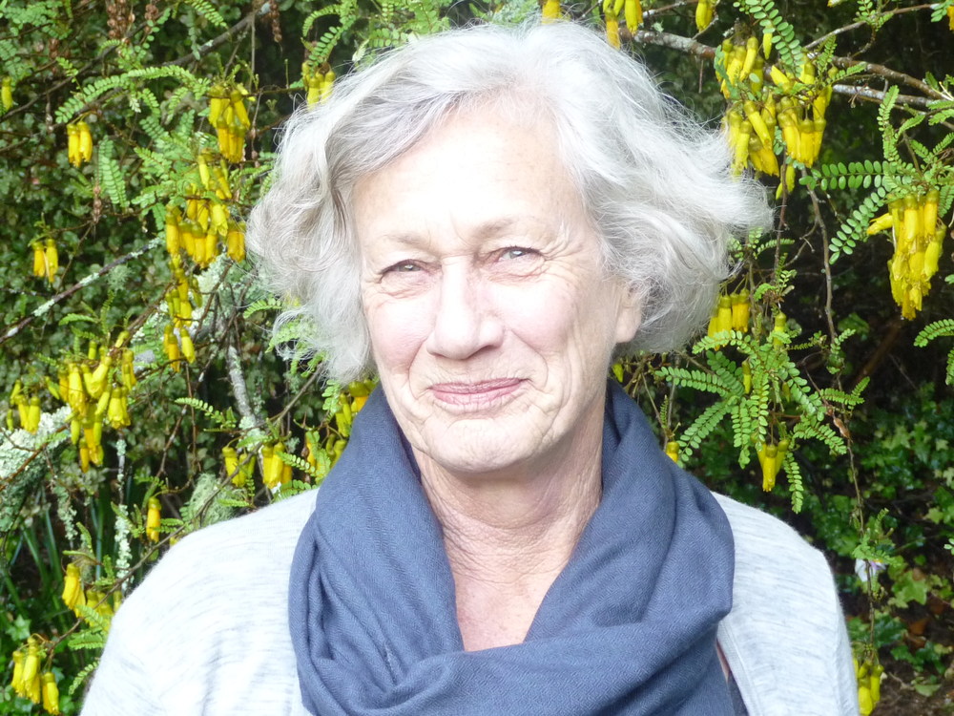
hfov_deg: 20.0
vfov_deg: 15.1
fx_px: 2701
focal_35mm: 98
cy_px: 358
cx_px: 477
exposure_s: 1/40
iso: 250
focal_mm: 12.2
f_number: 4.6
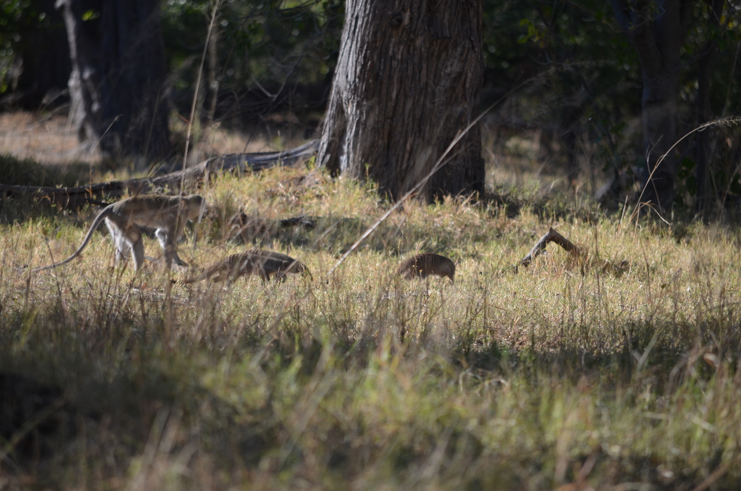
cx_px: 370
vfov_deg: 3.0
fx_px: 9244
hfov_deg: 4.6
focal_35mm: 450
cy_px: 246
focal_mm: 300
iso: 250
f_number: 5.6
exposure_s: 1/500
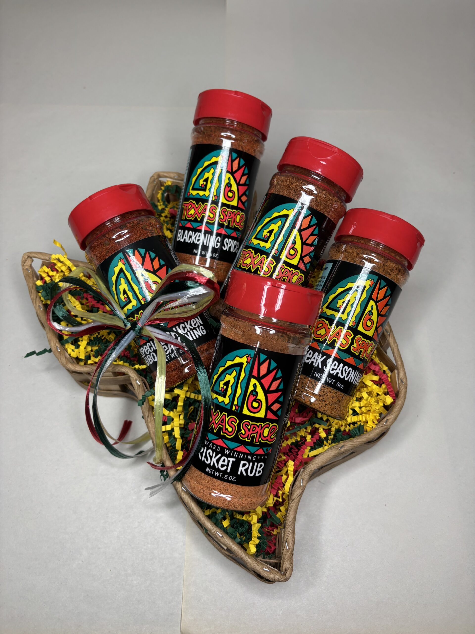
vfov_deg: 67.3
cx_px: 238
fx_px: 476
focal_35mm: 26
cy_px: 317
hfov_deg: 53.1
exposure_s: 1/120
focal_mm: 5.96
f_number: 1.6
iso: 40
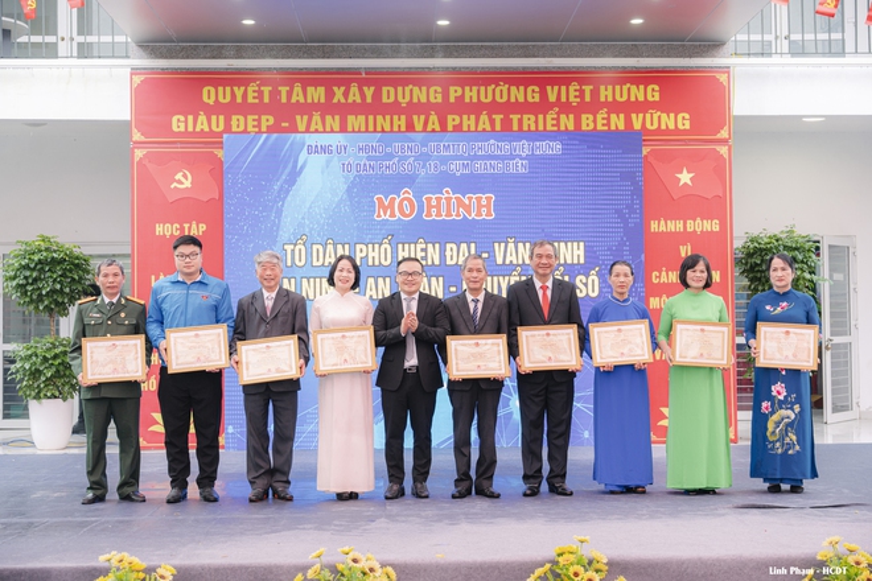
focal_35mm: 50
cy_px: 290
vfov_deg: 27.0
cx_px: 436
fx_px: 1209
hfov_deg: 39.7
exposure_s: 1/200
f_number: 3.5
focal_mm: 49.9
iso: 800
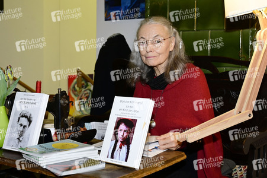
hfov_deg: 49.6
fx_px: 289
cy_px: 89
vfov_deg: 34.2
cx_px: 134
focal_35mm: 39
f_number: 5.6
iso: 1000
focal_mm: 39
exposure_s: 1/200
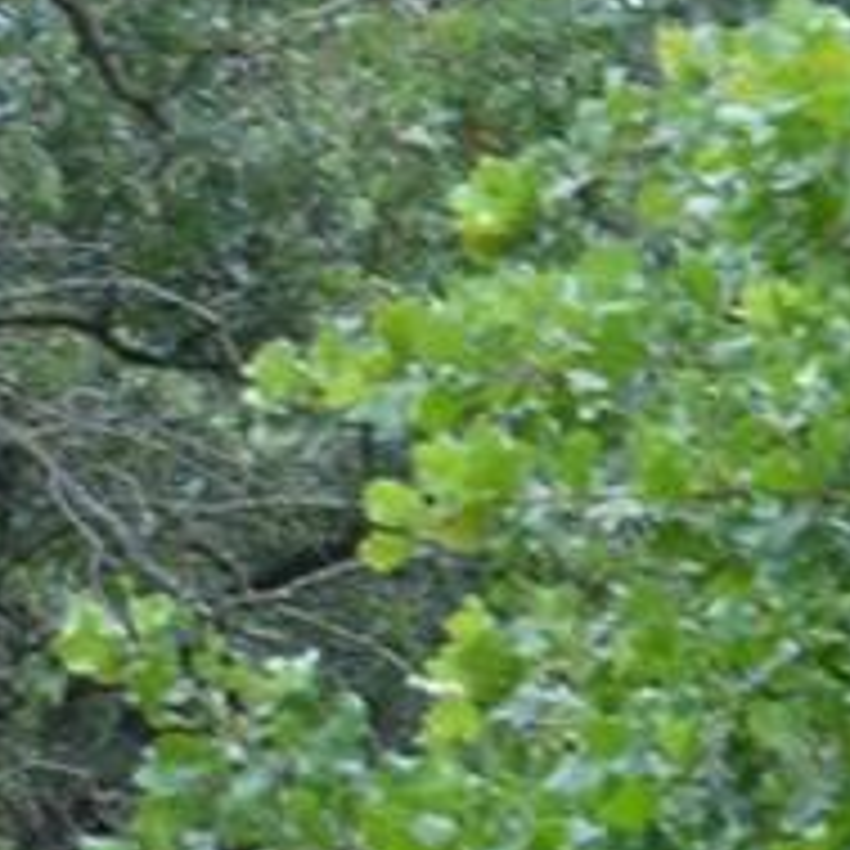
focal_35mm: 758
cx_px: -2631
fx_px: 21047
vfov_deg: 2.3
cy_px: 596
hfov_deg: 2.3
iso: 400
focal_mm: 55
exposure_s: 1/125
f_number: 9
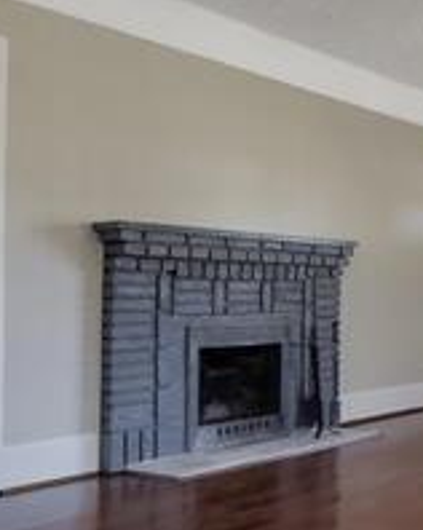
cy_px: 297
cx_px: 675
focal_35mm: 41
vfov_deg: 44.7
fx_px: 643
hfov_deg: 25.0
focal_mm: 1.8
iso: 160
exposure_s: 1/60
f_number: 2.2
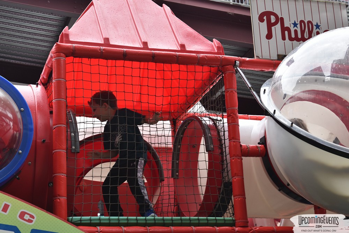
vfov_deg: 16.6
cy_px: 116
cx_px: 174
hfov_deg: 24.6
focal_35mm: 82
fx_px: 800
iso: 400
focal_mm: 55
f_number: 6.3
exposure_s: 1/160
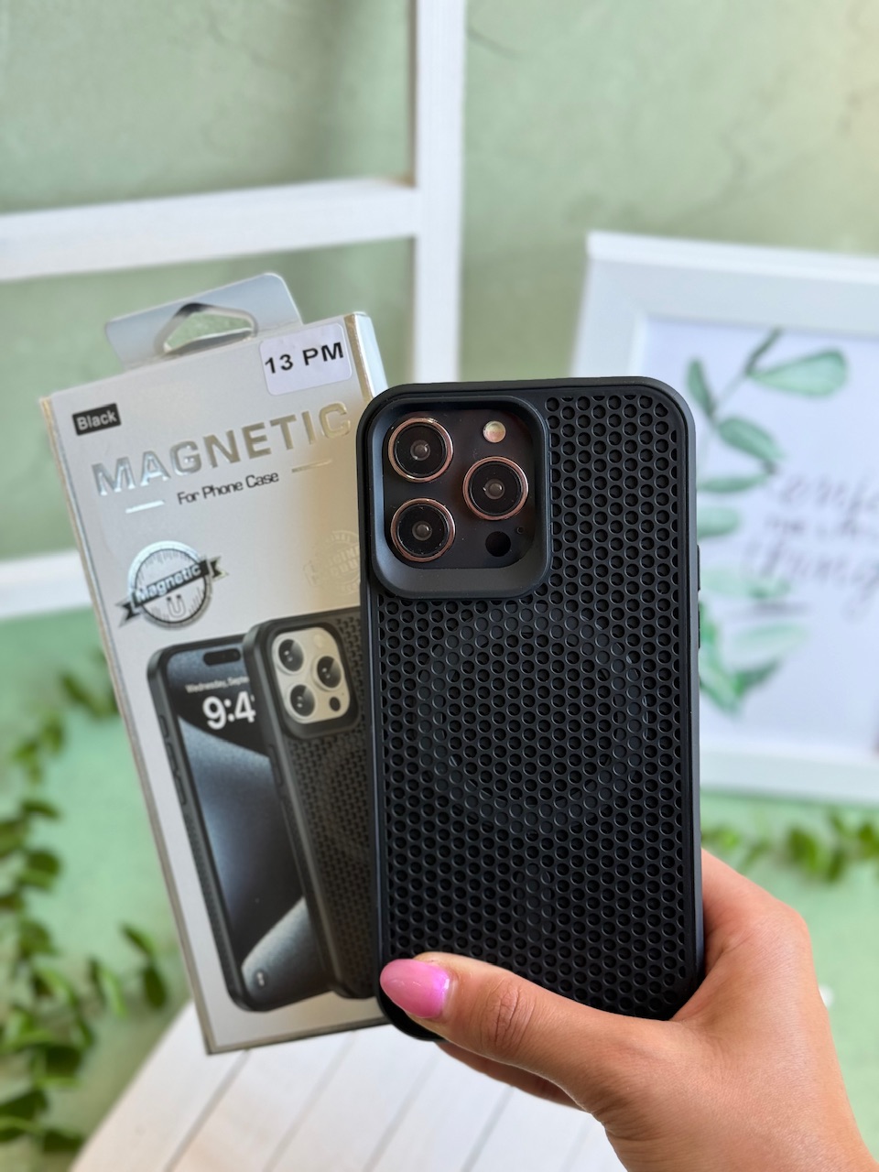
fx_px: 1625
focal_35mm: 48
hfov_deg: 30.3
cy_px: 586
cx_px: 440
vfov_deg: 39.7
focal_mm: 6.76
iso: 100
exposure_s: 1/85
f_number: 1.78
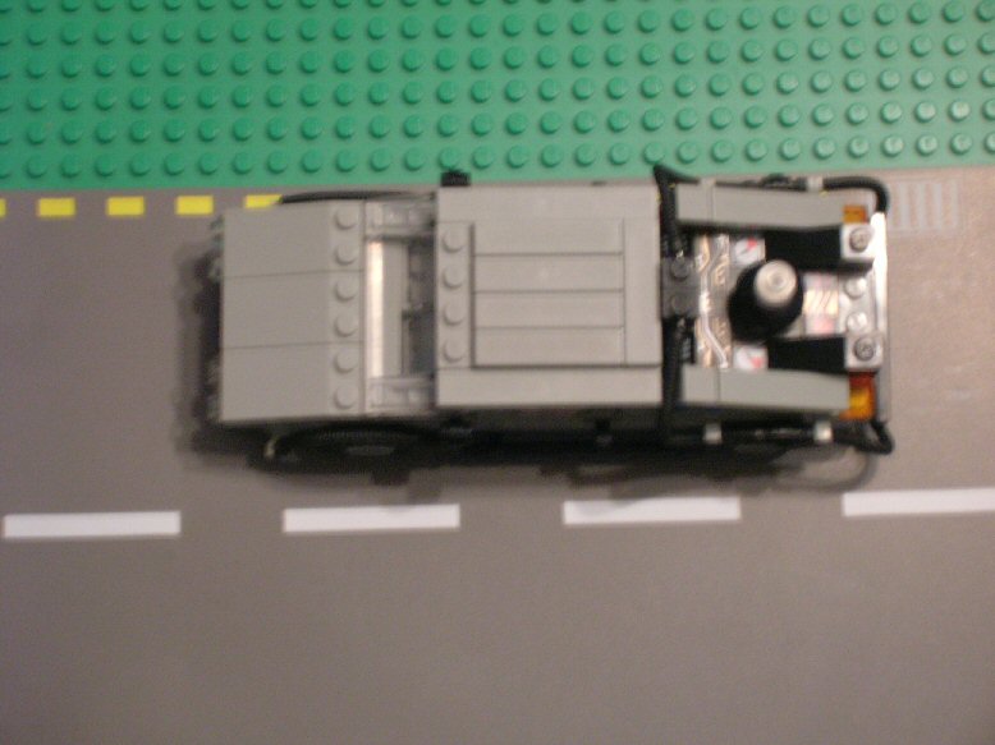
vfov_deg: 14.5
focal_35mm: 102
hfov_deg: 19.3
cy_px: 372
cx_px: 498
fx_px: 2931
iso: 200
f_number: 4.9
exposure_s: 1/2.4
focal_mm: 17.1
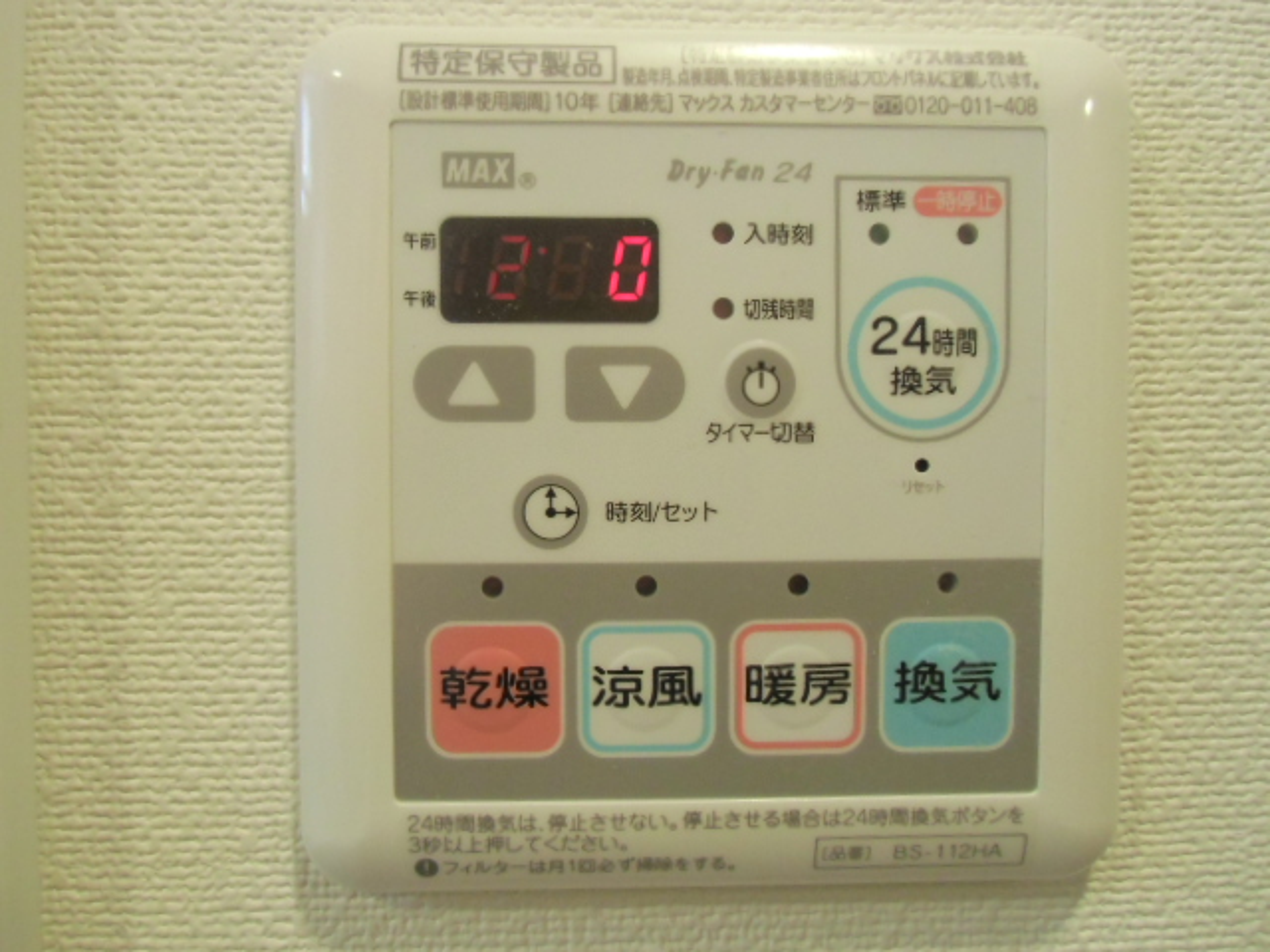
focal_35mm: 24
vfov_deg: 56.8
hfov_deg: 71.6
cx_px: 635
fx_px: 881
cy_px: 476
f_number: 3
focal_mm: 4.24
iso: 400
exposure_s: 1/100
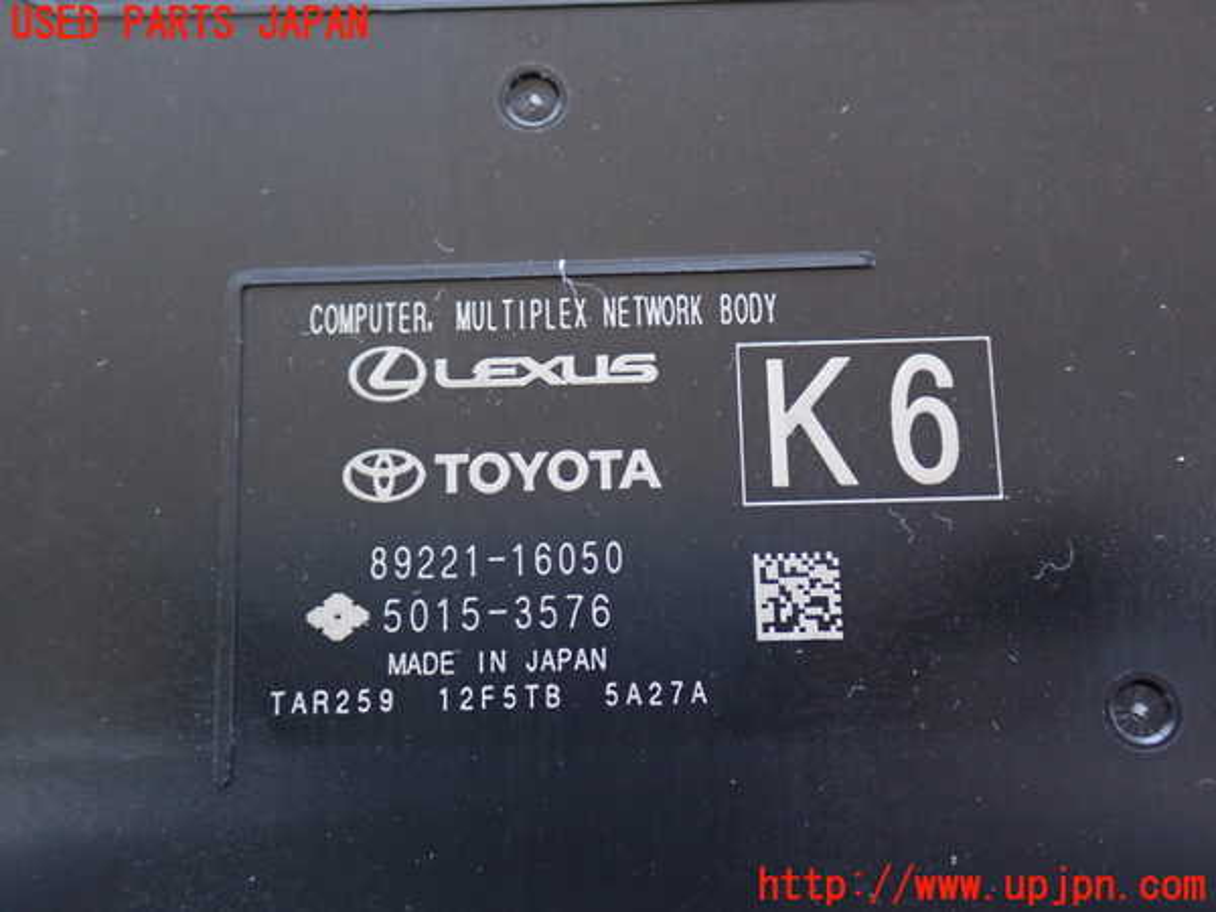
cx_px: 608
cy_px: 456
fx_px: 1440
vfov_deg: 35.1
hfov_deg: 45.8
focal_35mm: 41
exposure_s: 1/13
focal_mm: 7.31
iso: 800
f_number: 2.8
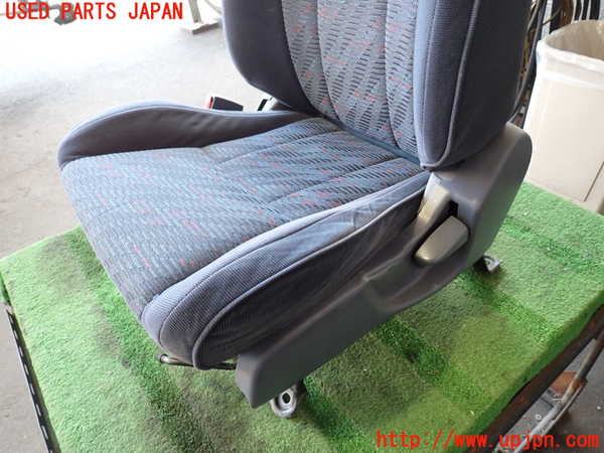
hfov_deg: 69.4
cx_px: 302
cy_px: 226
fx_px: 436
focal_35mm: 25
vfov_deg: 54.9
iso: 200
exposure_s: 1/40
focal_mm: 4.5
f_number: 2
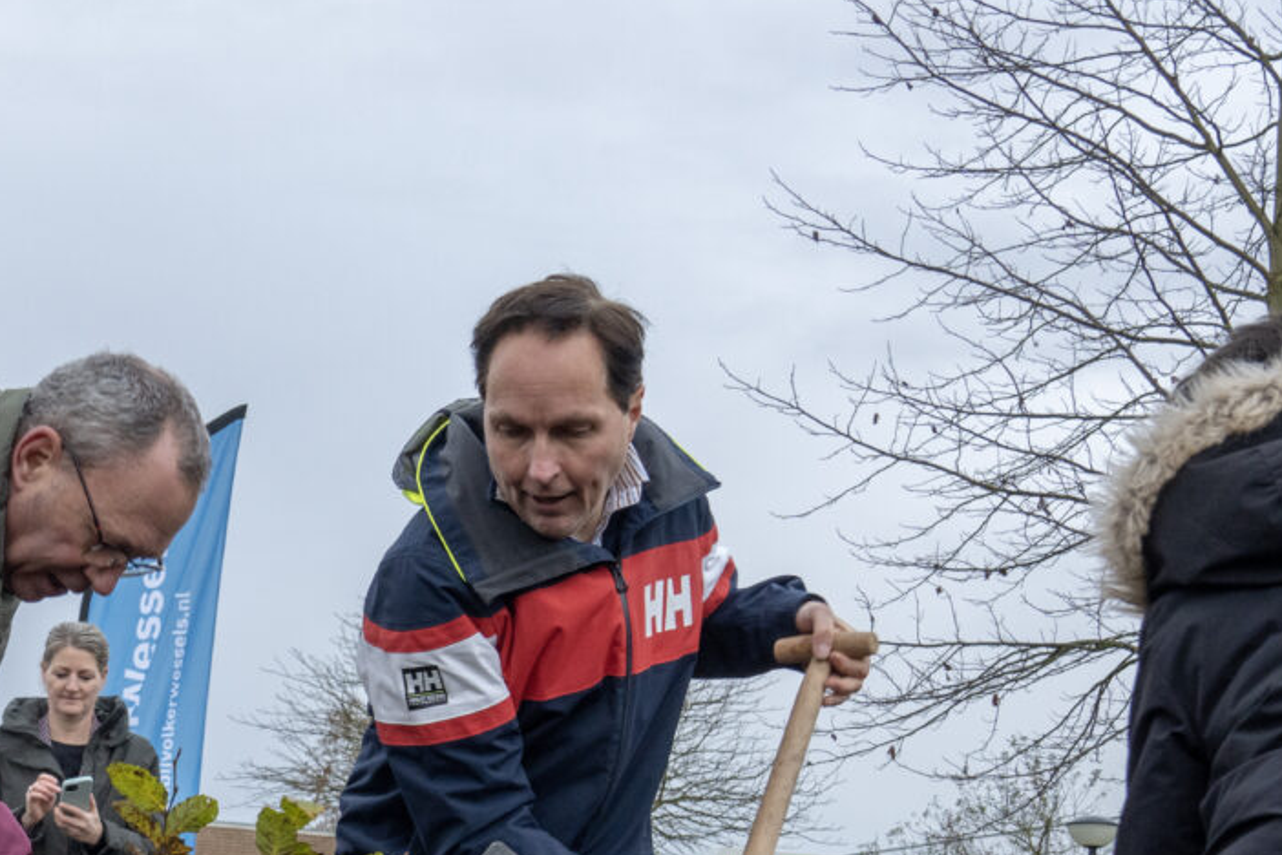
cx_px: 241
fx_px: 2493
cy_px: 987
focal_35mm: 70
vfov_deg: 18.6
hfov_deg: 28.2
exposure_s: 1/100
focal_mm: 24
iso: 800
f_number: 6.3
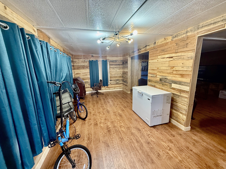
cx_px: 113
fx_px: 91
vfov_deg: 85.7
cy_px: 84
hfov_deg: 102.1
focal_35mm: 14
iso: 320
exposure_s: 1/60
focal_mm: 2.22
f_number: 2.2
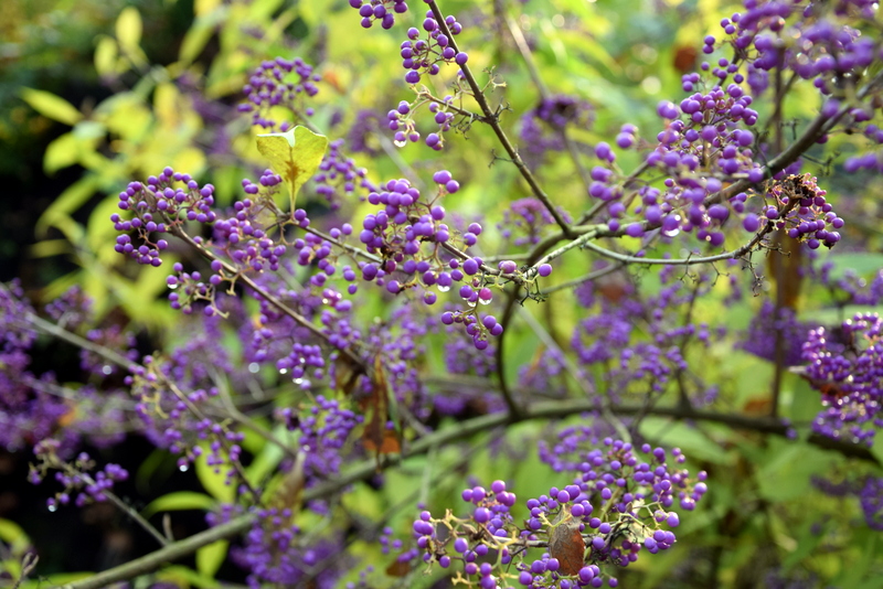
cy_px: 294
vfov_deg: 25.8
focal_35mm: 52
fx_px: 1288
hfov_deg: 37.8
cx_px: 442
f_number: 5.6
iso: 400
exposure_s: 1/125
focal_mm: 35
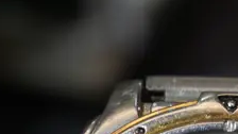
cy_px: 303
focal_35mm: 189
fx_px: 1193
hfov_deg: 11.4
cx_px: 181
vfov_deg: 6.2
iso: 200
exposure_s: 1/80
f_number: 4.1
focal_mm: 19
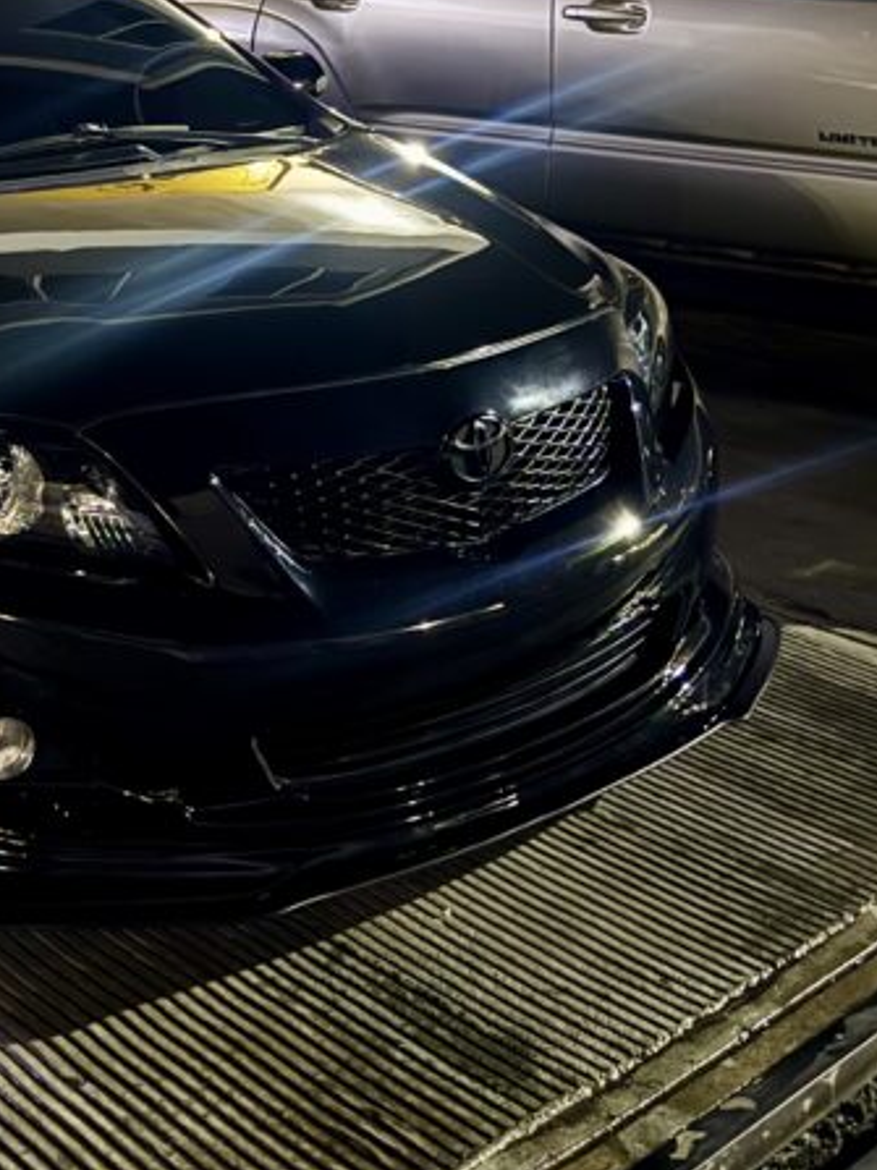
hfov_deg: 25.6
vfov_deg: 32.6
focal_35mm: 55
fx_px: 1859
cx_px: 60
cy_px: 52
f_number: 1.78
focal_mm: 6.76
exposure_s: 1/7
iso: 2000
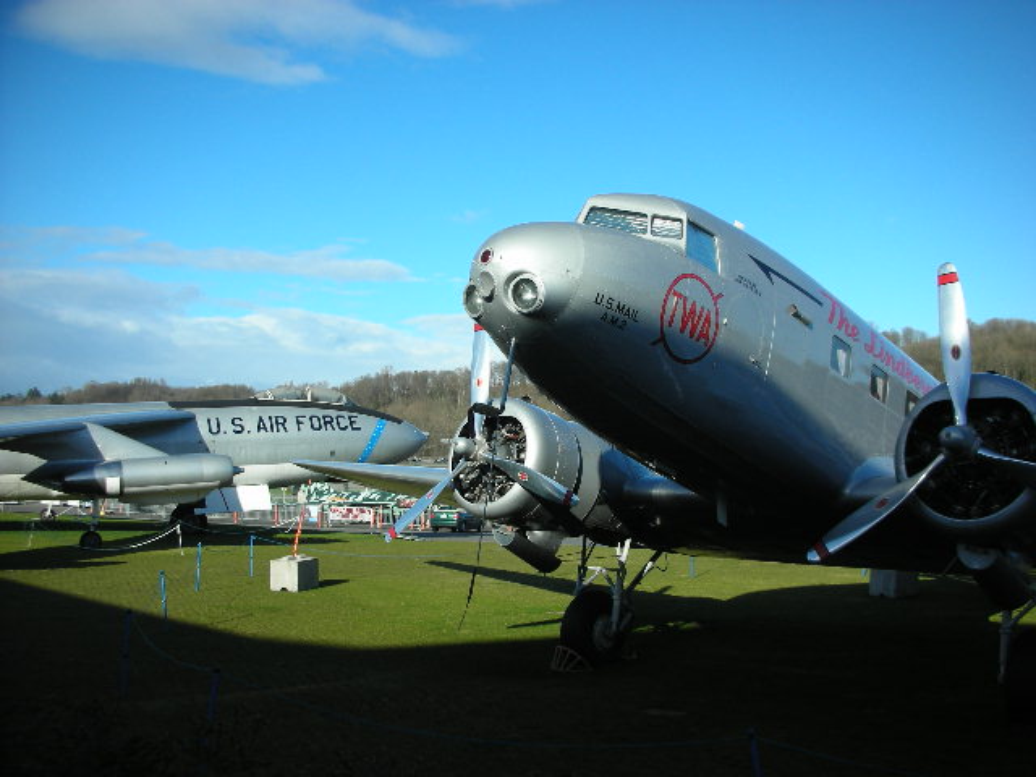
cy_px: 388
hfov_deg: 52.6
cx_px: 518
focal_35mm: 35
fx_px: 1047
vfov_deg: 40.7
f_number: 8.5
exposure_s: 1/78.8
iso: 50
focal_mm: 5.8
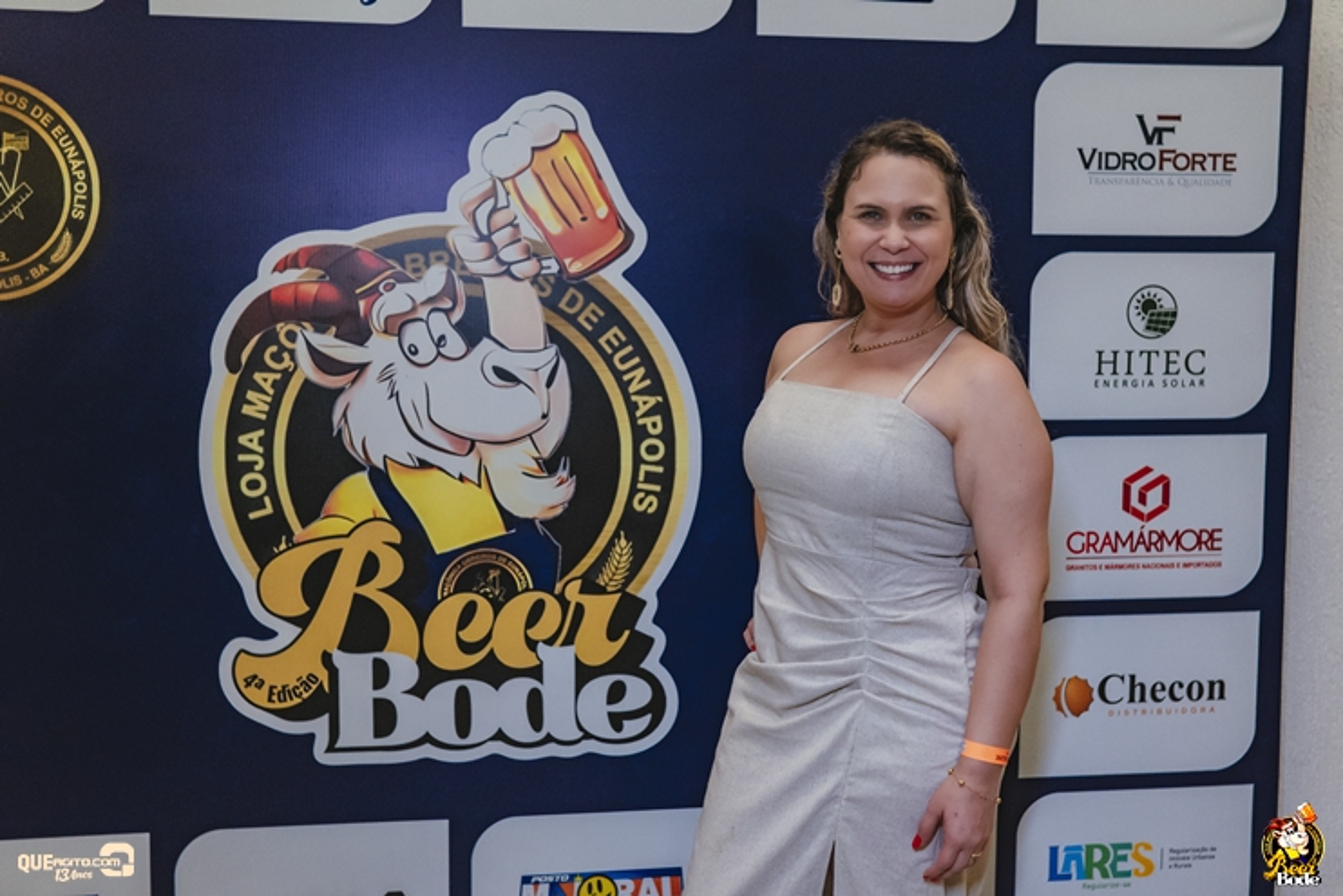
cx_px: 672
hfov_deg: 53.1
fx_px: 1343
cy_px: 448
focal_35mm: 36
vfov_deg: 36.9
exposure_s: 1/800
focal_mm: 24
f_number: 2.5
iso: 2500
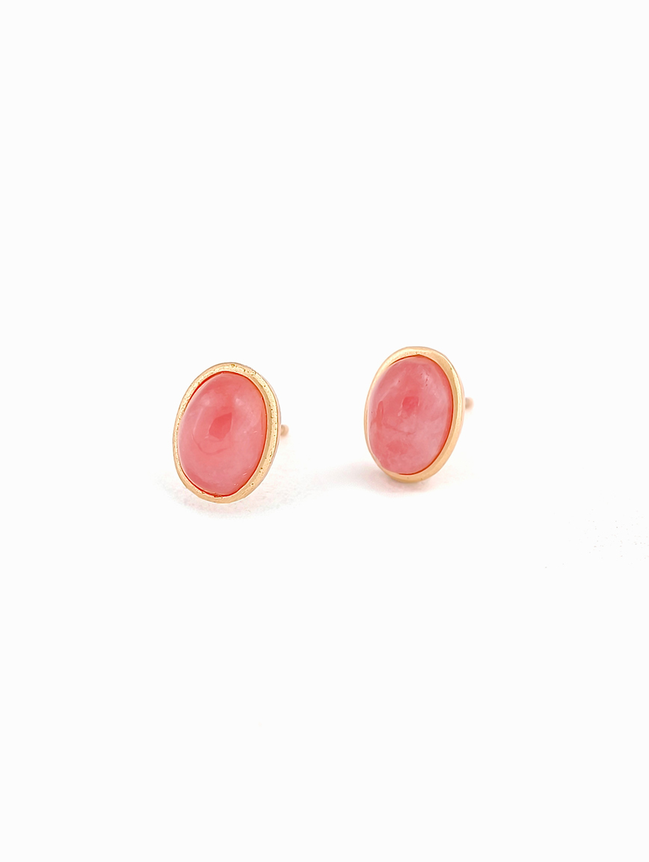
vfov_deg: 12.1
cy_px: 431
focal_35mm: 163
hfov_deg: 9.1
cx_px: 324
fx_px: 4065
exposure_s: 1/161
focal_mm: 22.48
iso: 125
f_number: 2.67
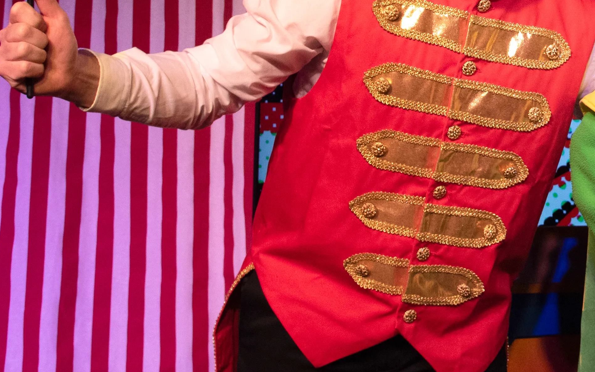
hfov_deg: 25.1
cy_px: -39
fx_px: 1249
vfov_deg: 16.4
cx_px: 640
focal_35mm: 77
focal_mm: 24
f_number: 6.3
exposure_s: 1/160
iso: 1600
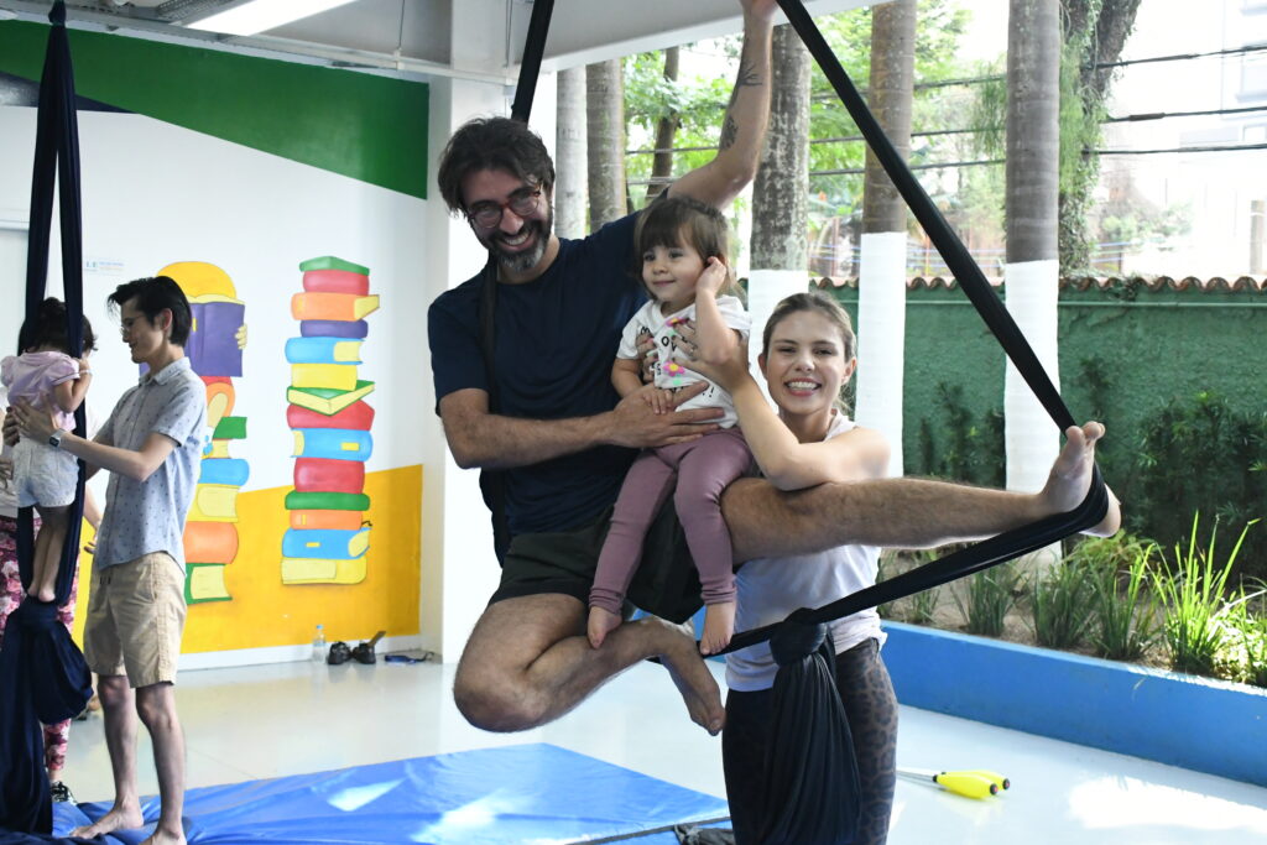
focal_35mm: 48
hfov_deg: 41.1
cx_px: 634
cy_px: 422
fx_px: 1689
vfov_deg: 28.1
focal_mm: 24
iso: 3200
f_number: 4
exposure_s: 1/320
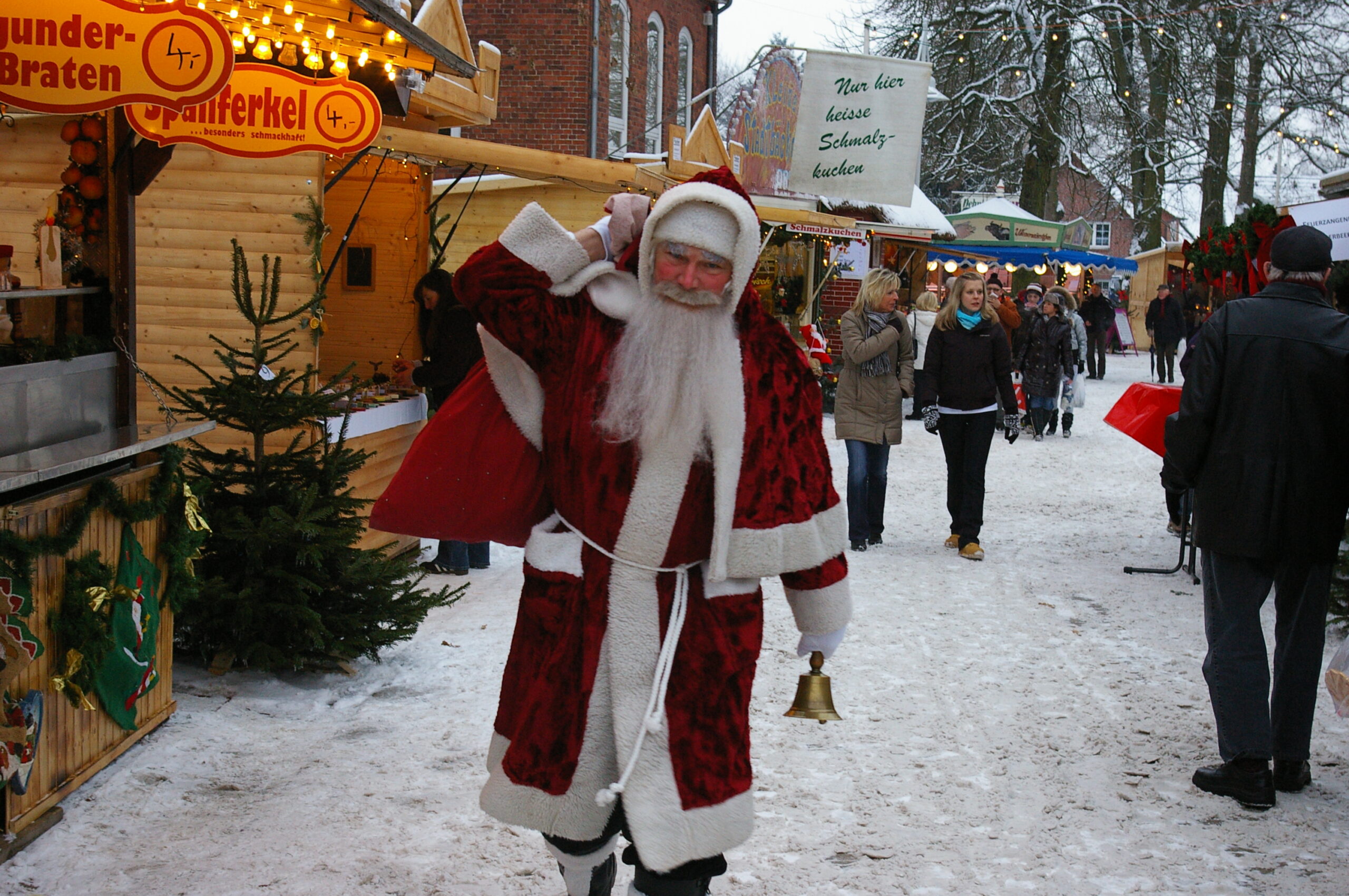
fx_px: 2246
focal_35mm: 60
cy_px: 448
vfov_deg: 22.6
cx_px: 674
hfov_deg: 33.4
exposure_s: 1/90
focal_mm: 40
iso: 800
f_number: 6.7
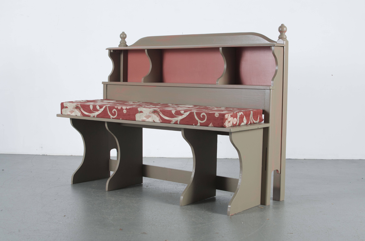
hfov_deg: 37.9
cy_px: 120
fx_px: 531
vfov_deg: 25.6
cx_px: 182
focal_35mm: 52
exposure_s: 1/160
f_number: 6.3
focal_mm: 35
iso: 100
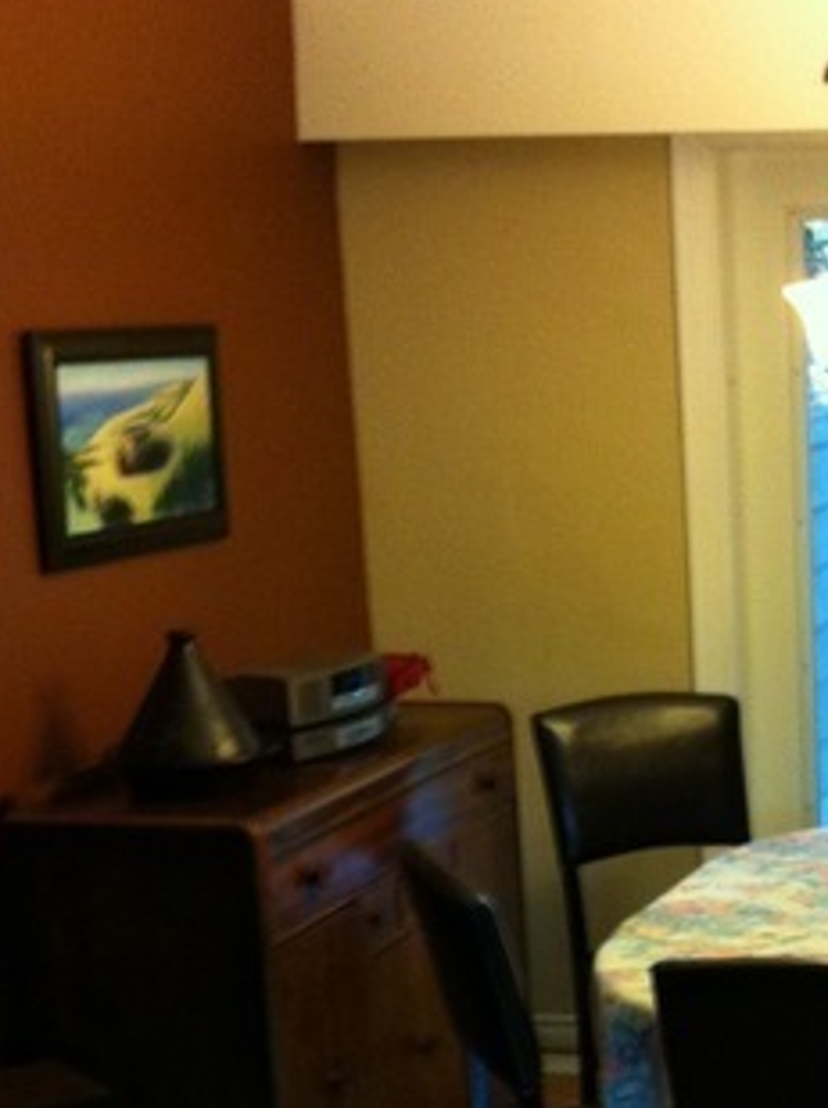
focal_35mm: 87
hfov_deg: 16.5
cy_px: 979
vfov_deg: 22.0
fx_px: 2780
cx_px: 864
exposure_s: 1/15
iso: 200
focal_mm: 3.85
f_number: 2.8
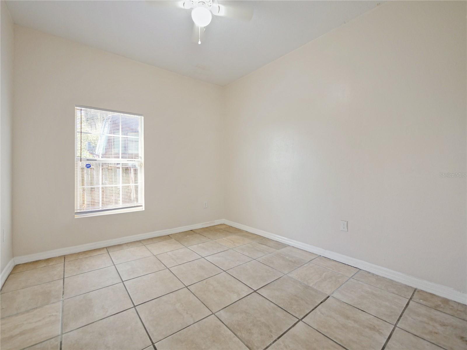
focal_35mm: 14
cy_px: 175
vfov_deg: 85.6
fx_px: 189
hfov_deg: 102.1
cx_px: 234
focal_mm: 7
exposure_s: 1/60
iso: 640
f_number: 4
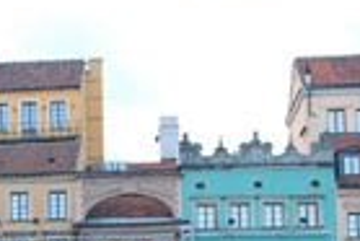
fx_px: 971
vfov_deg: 13.1
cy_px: 400
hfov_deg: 20.0
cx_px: -44
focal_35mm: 97
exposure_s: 1/160
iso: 1250
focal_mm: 18
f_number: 7.1
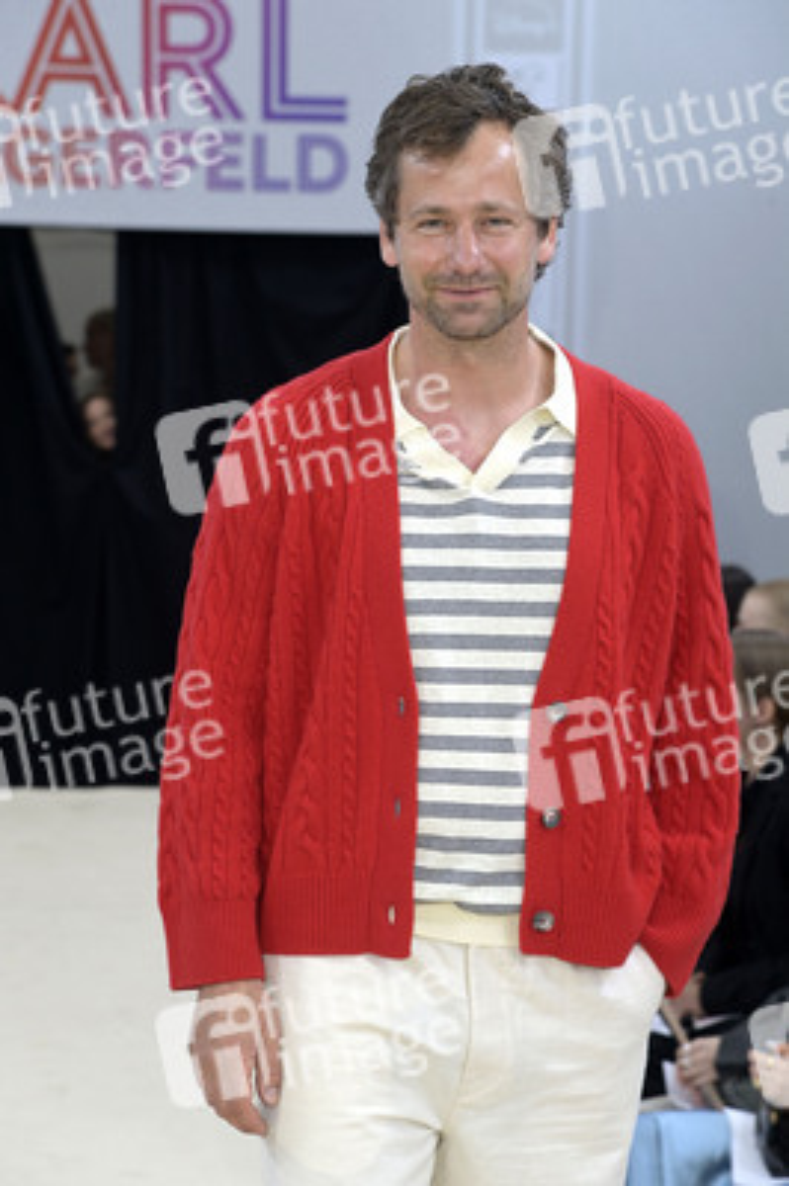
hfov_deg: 13.0
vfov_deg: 19.5
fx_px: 3458
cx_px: 394
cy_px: 593
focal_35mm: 105
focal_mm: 105
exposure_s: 1/250
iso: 500
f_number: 5.6
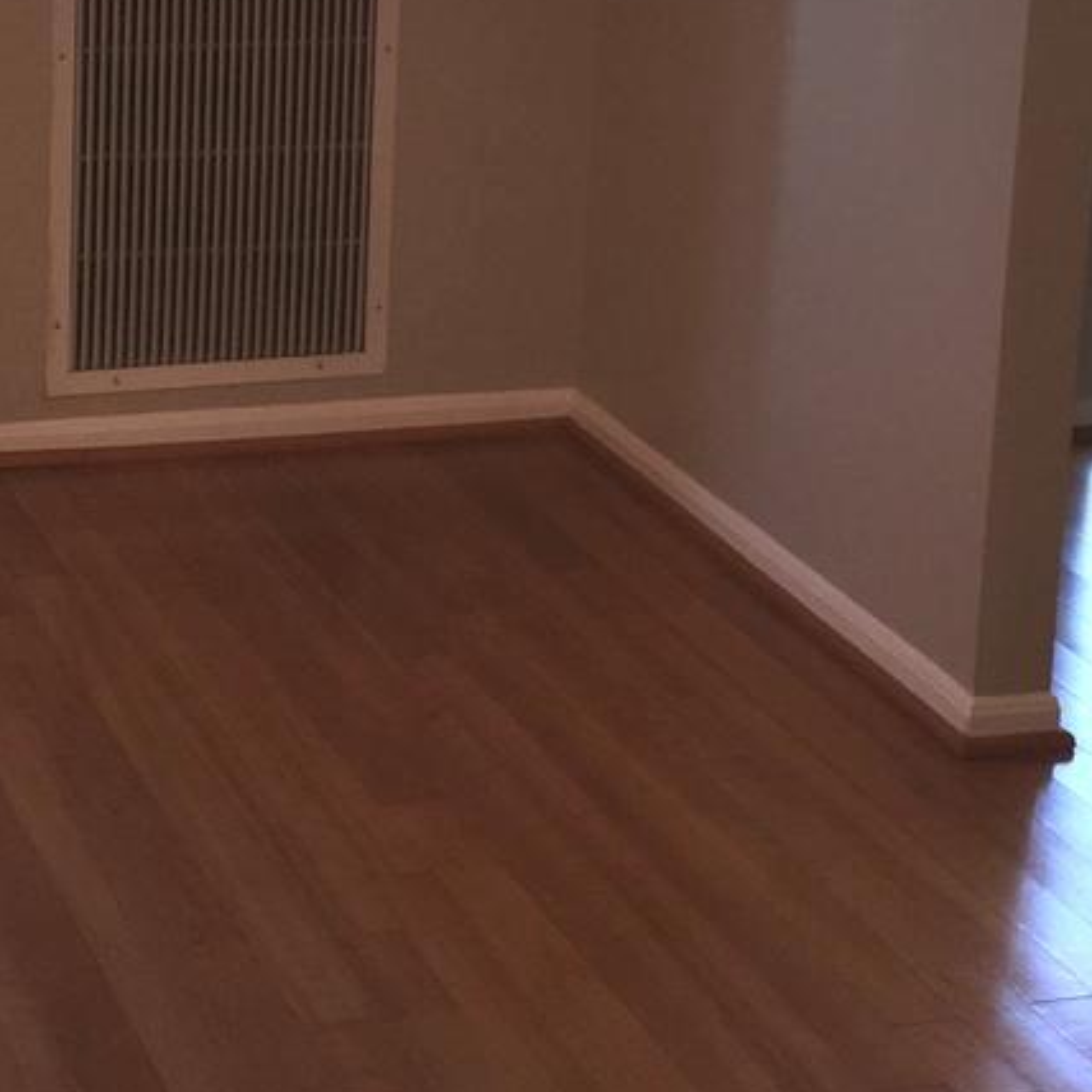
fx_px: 3284
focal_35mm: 92
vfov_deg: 18.4
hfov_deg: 18.9
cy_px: 3
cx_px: 444
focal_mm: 4.15
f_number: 2.2
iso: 32
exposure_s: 1/60
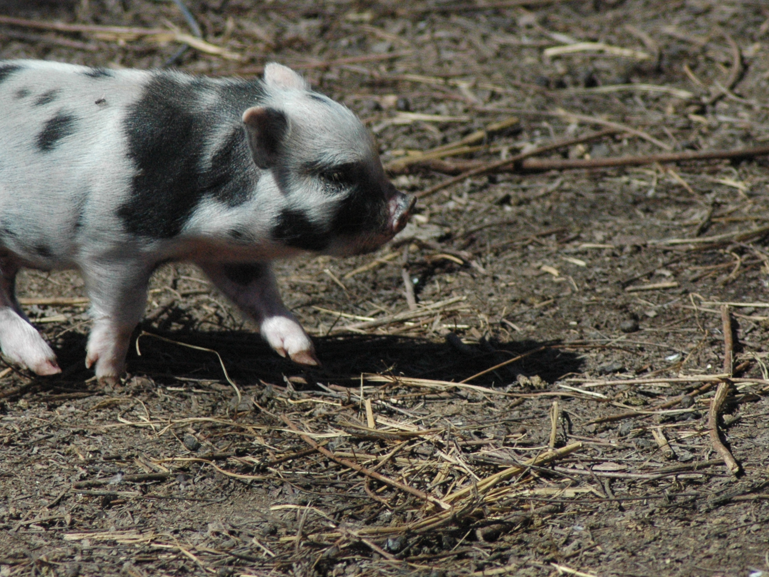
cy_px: 172
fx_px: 13420
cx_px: 342
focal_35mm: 604
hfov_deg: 3.3
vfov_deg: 2.5
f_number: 7.1
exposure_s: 1/3200
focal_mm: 250
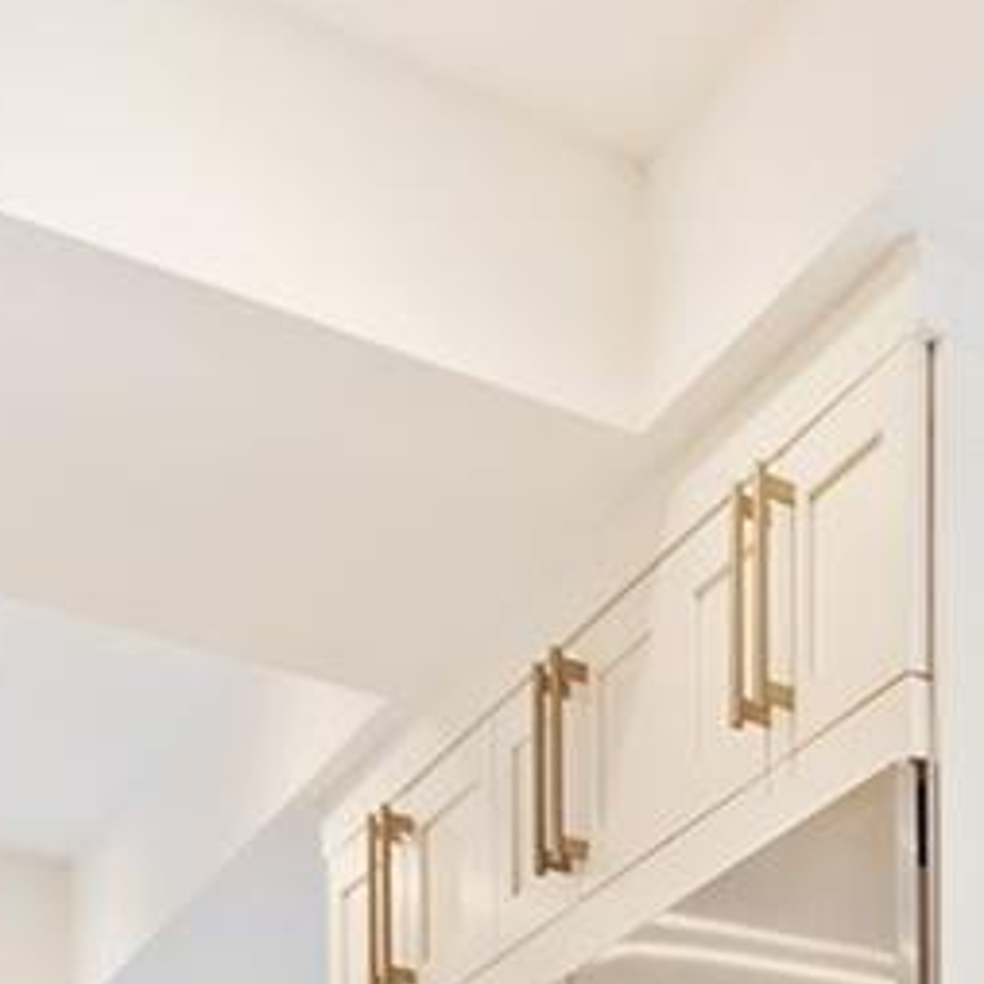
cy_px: 1877
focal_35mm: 75
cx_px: 2235
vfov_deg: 17.6
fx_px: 2412
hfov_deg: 15.4
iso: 200
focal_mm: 14
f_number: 8
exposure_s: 1/6
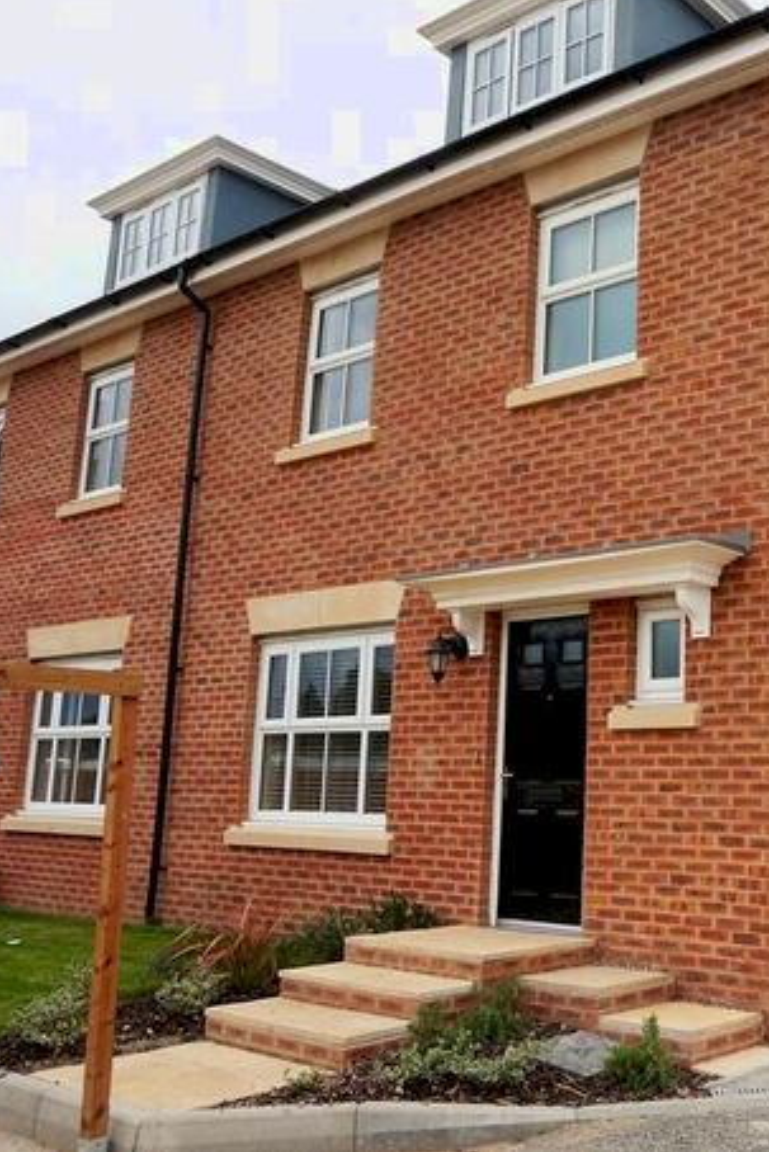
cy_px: 563
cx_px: 777
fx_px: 1185
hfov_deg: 32.9
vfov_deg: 51.9
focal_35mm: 37
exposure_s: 1/80
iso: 100
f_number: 11
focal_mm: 16
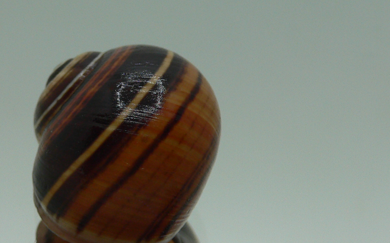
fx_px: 680
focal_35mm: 64
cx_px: 122
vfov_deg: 20.3
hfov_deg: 31.7
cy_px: 149
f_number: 2.8
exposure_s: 1/80
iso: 80
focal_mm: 4.6
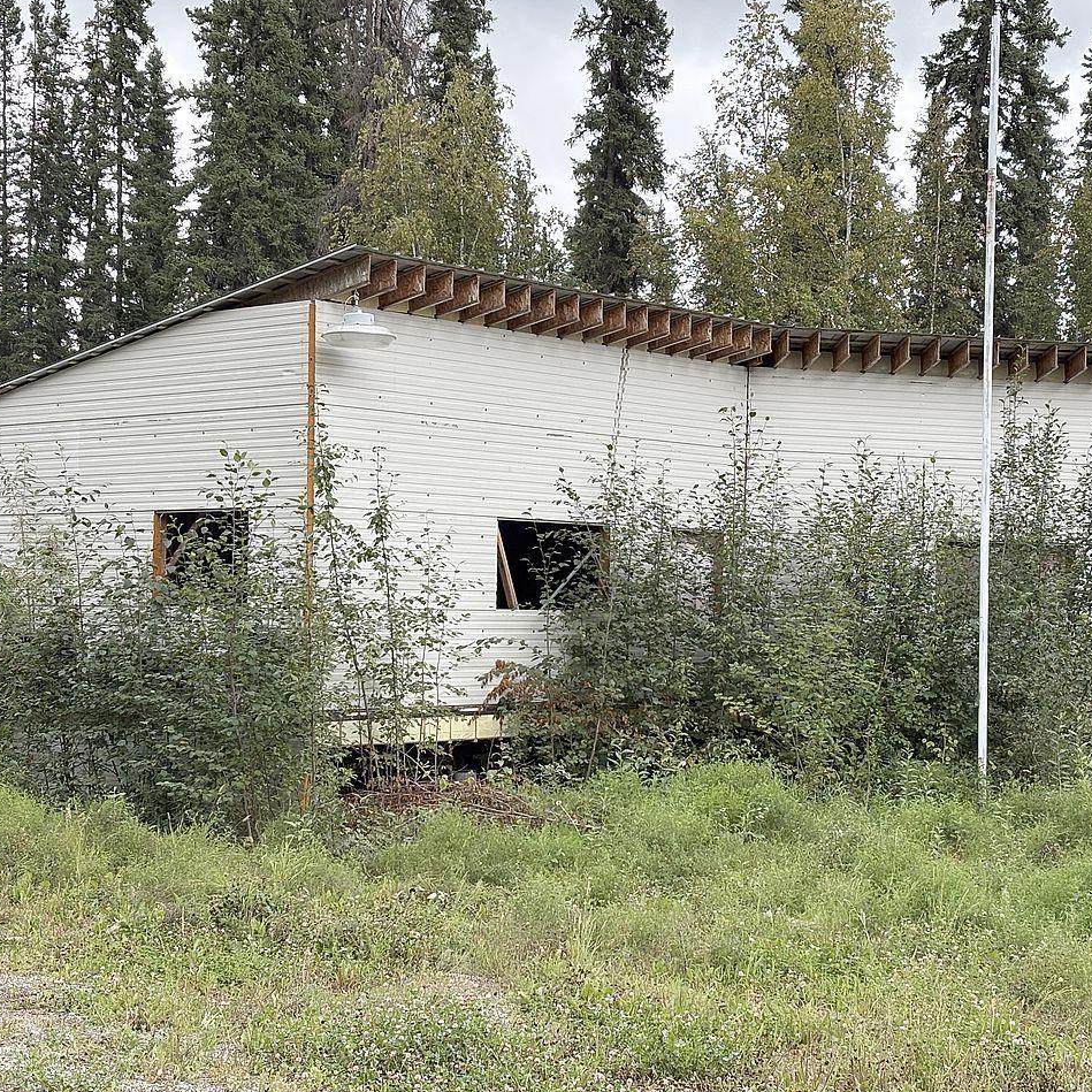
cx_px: 647
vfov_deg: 27.7
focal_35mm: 62
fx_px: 2213
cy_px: 543
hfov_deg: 27.7
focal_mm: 5.96
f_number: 1.6
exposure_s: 1/544
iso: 50
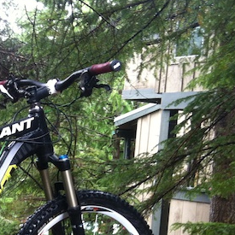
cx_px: -56
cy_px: 205
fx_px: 691
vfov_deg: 19.0
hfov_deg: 18.2
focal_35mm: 90
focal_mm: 3.85
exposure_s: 1/20
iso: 80
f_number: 2.8
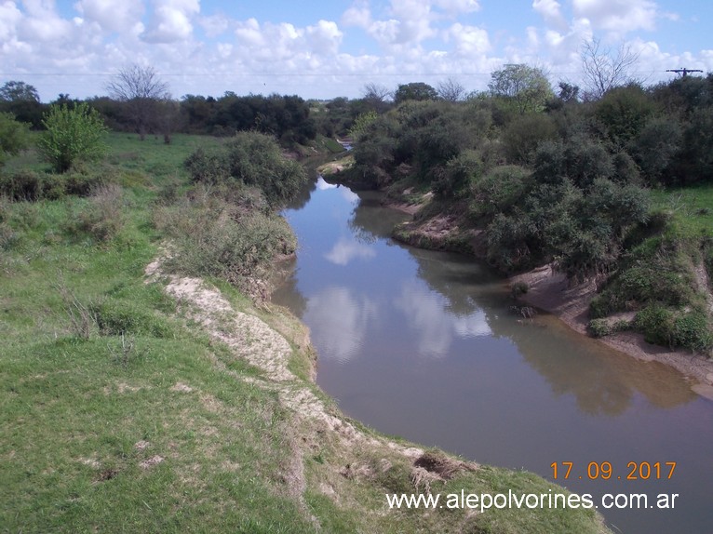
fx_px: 782
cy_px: 267
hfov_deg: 49.0
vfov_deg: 37.7
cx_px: 356
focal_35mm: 38
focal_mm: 5.3
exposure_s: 1/250
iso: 80
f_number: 6.2
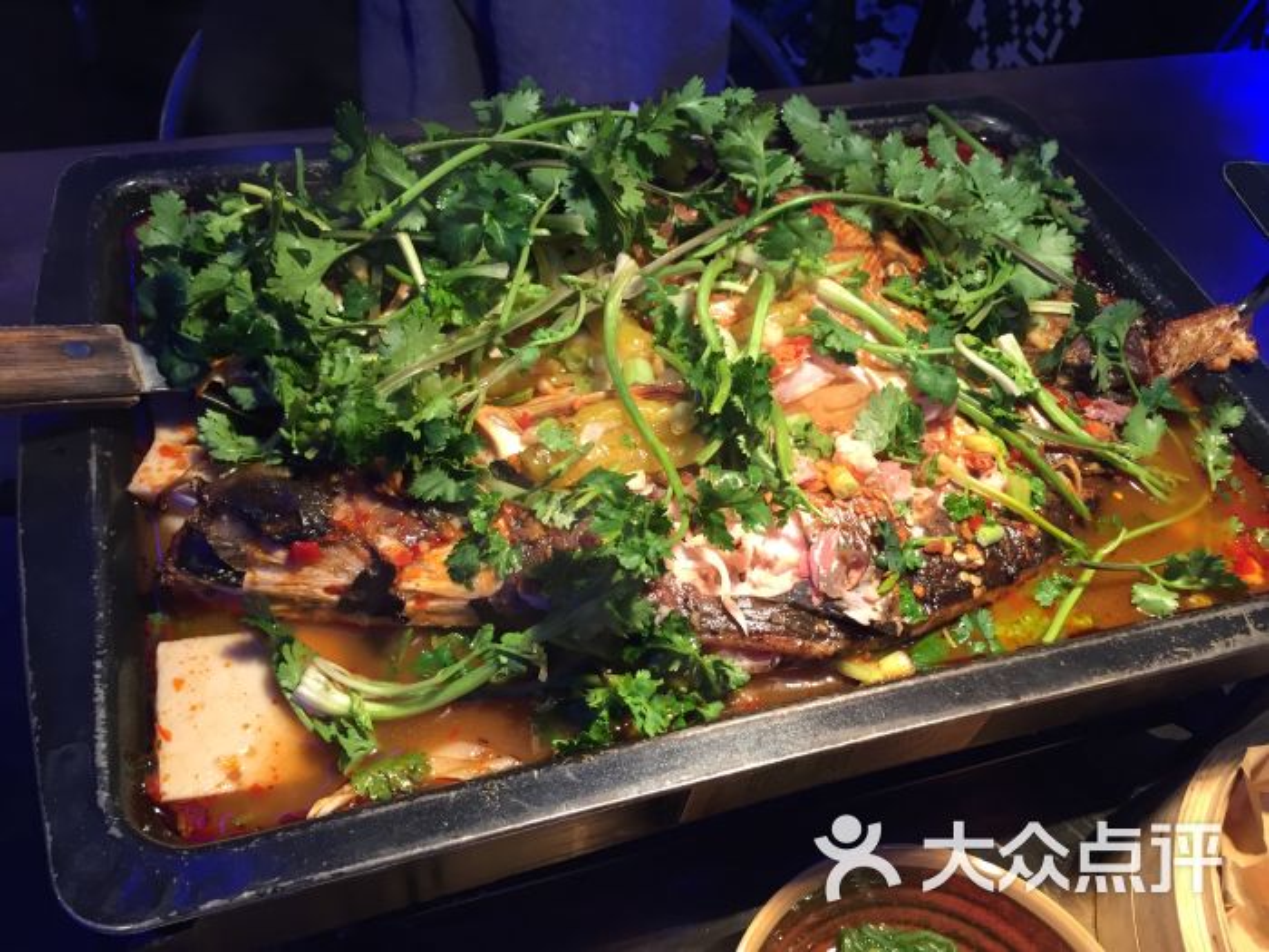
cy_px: 476
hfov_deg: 61.7
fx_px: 1063
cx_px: 634
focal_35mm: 29
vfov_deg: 48.2
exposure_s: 1/33
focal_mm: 4.15
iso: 100
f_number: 2.2
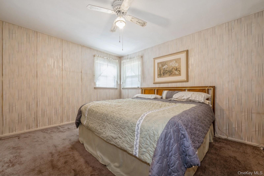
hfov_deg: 104.3
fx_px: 103
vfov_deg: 81.2
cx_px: 132
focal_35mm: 14
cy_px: 88
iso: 400
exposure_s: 1/5
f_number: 11
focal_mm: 14
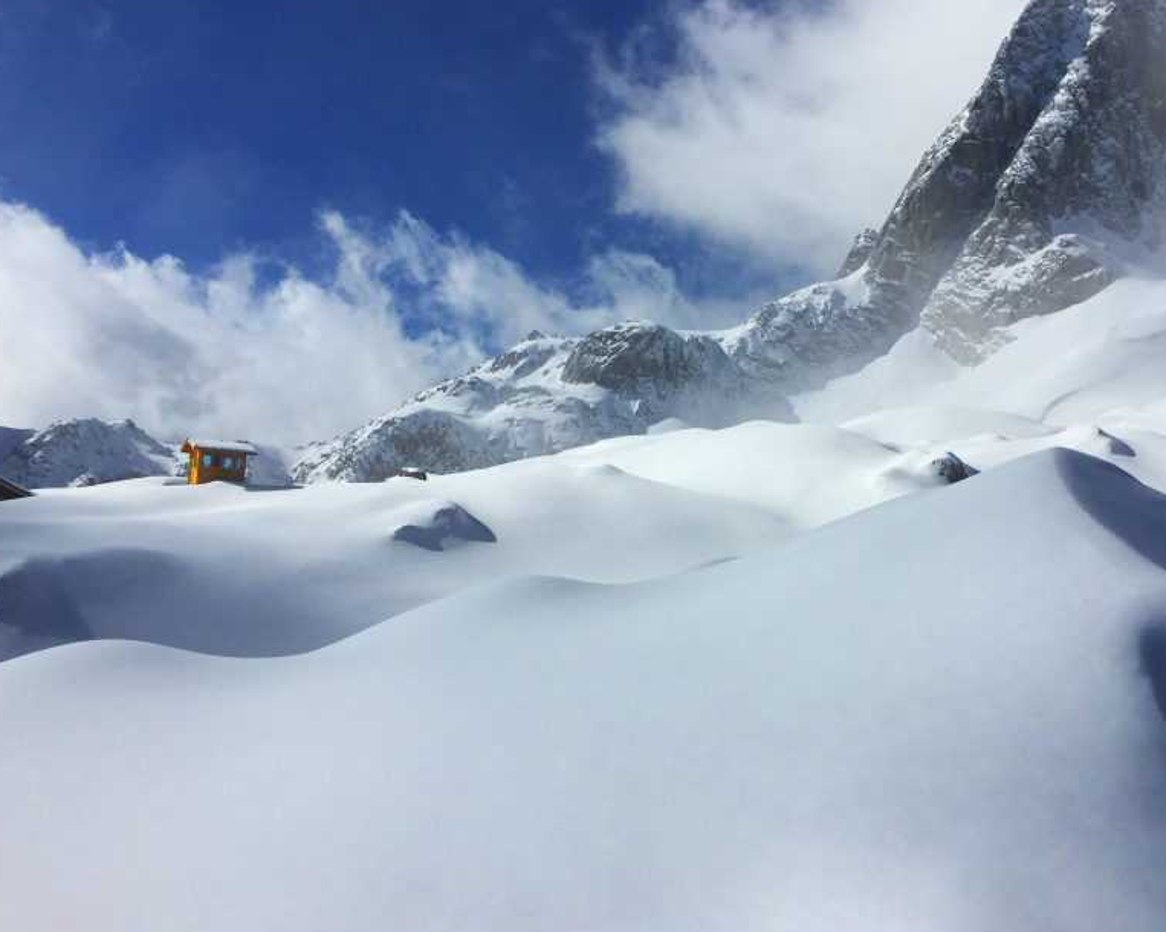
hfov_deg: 47.7
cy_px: 477
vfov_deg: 39.1
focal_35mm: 38
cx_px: 688
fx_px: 1311
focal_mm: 4.15
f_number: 2.2
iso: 32
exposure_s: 1/9901
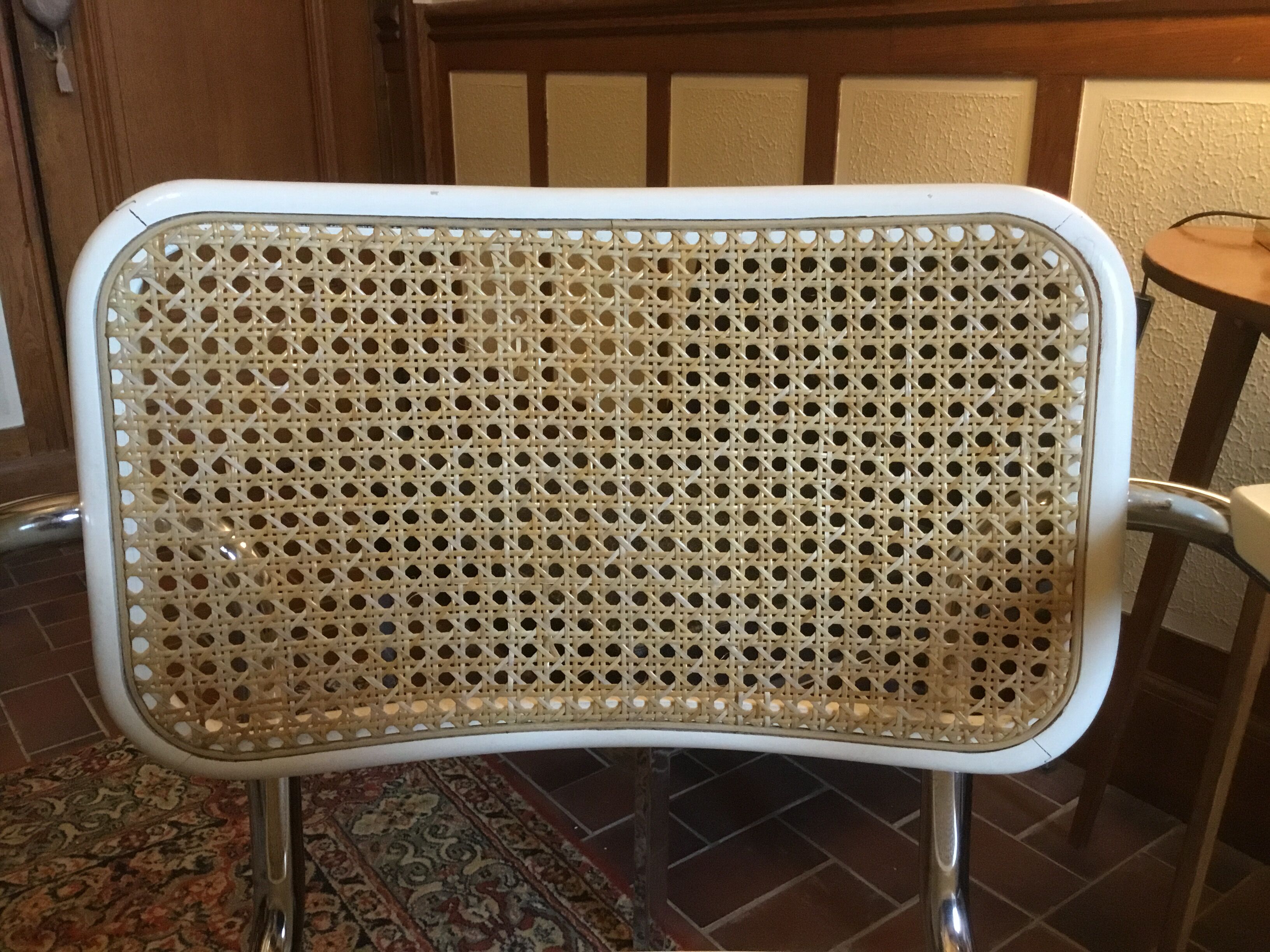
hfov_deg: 58.4
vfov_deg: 45.4
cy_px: 476
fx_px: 1137
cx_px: 635
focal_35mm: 31
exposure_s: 1/20
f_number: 2.4
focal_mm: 3.3
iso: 200
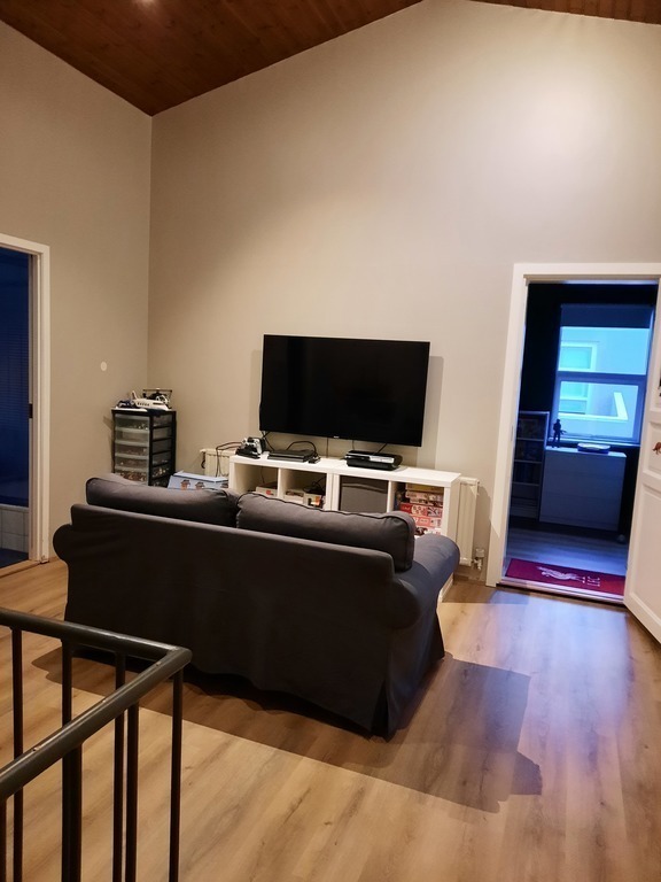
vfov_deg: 69.4
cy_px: 441
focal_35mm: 25
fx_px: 637
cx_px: 330
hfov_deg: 54.9
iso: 800
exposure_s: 1/20
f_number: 2
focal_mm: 4.6
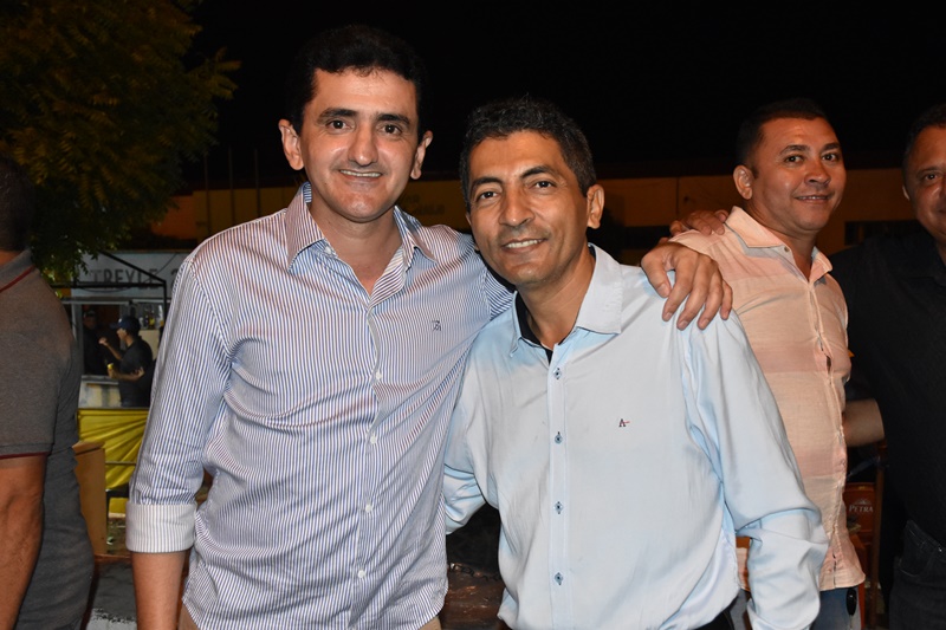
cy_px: 315
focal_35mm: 36
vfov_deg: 36.9
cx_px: 473
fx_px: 946
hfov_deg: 53.1
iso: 2500
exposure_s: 1/100
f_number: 5.6
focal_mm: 24
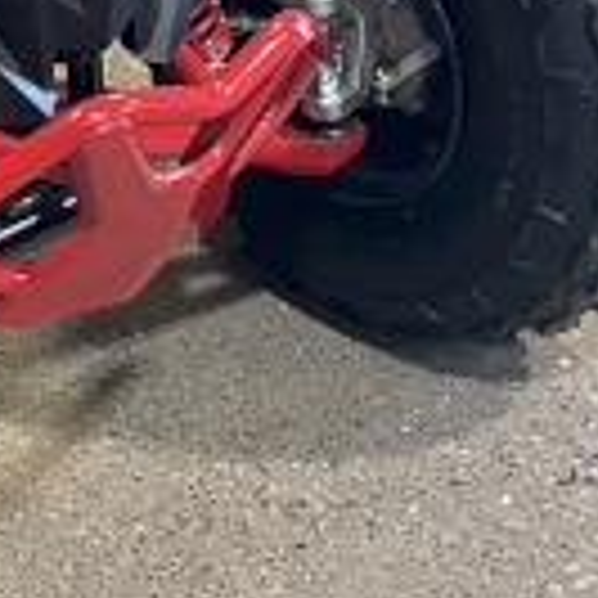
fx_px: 2697
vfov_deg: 12.5
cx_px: -355
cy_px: -45
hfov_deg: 12.0
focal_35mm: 138
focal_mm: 4.2
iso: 200
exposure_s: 1/60
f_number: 1.6
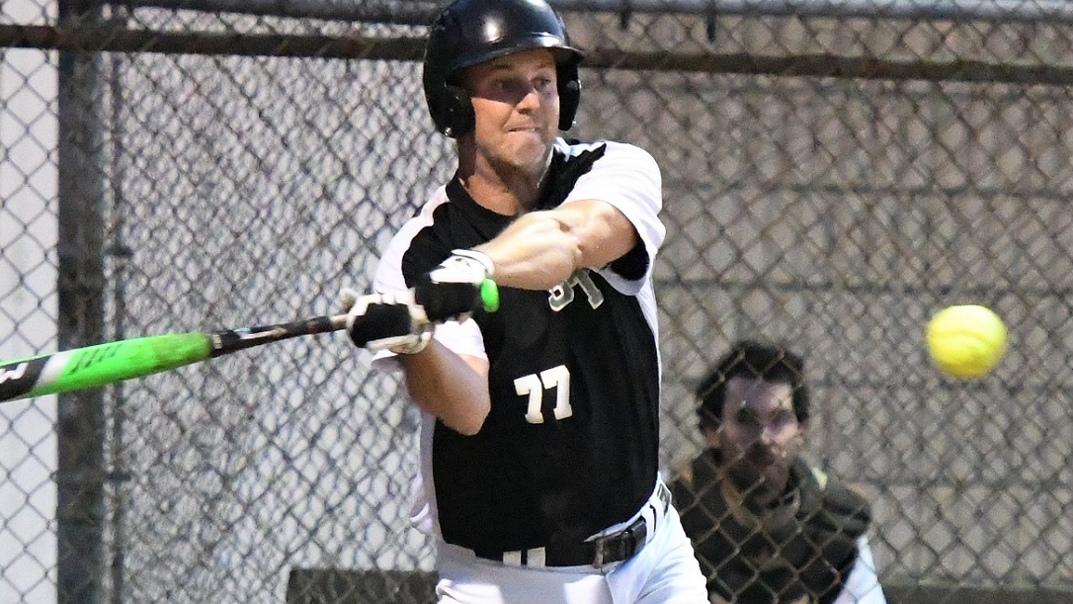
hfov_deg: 8.3
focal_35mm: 261
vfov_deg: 4.7
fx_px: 7413
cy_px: 331
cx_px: 535
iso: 20000
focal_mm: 165
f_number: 2.8
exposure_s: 1/1000
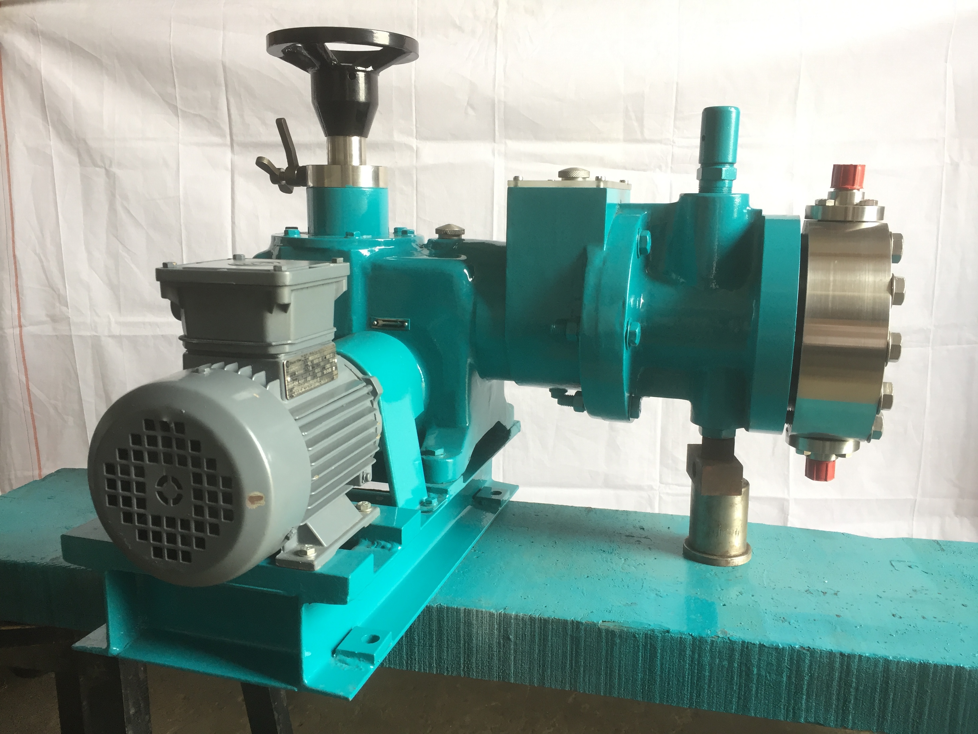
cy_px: 367
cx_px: 489
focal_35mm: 29
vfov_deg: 48.2
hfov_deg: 61.7
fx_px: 819
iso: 32
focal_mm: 4.15
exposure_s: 1/33
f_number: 2.2
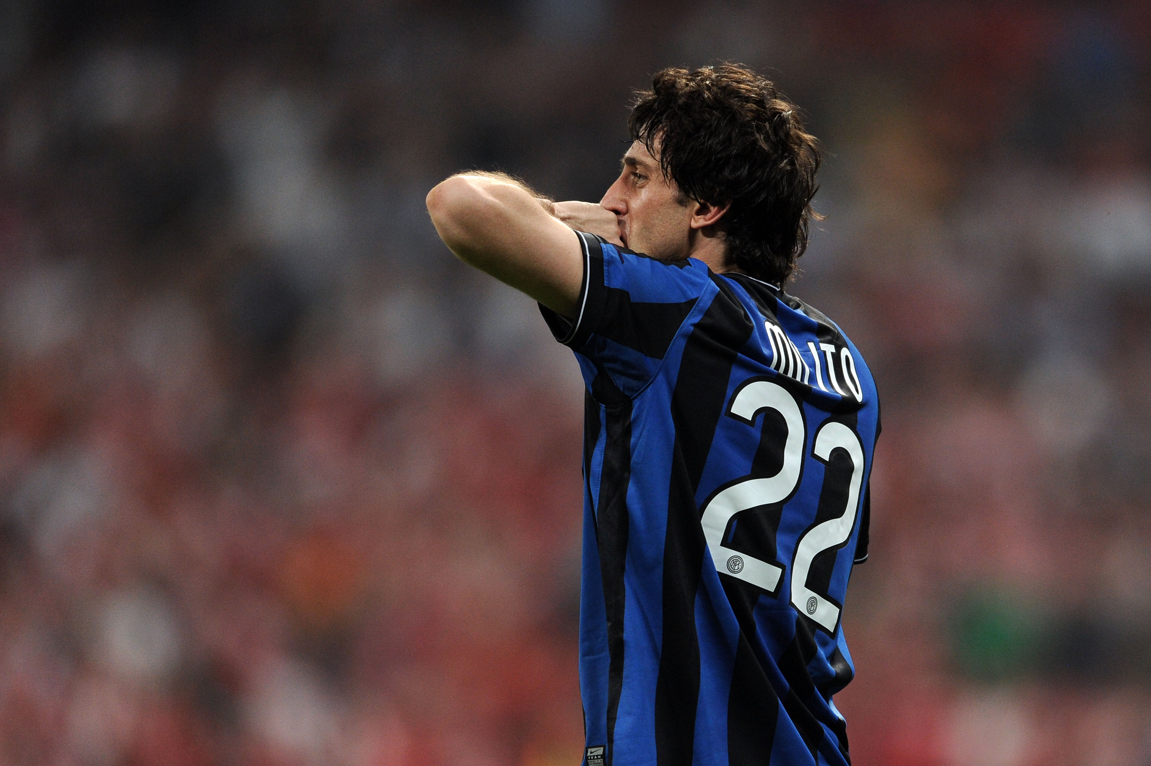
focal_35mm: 400
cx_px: 576
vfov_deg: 3.4
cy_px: 383
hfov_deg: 5.2
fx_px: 12780
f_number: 2.8
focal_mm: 400
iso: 2000
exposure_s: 1/1600
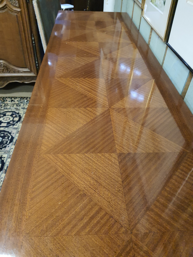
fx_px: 193
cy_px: 128
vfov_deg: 67.3
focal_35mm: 26
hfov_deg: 53.1
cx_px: 96
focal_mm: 4.32
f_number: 1.7
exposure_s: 1/50
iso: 800
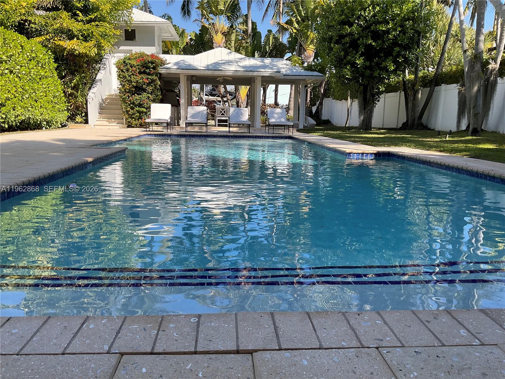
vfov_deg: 48.2
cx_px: 252
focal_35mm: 29
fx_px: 423
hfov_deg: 61.7
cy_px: 190
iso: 16
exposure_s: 1/739
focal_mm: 3
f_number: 1.8
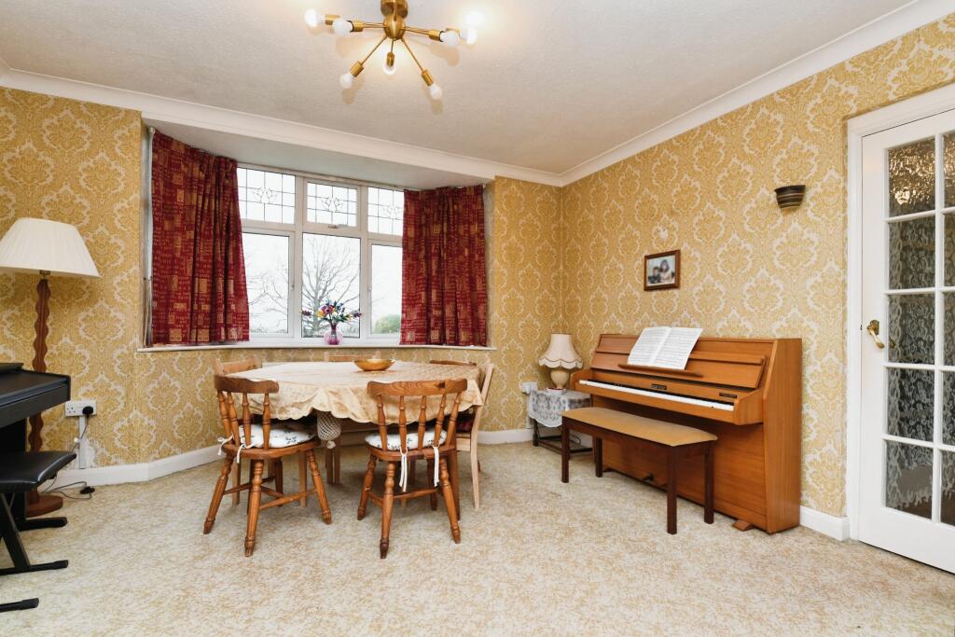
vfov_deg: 70.5
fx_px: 451
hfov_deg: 93.3
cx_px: 478
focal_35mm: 17
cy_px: 318
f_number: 11
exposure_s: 1/60
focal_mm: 17
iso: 800
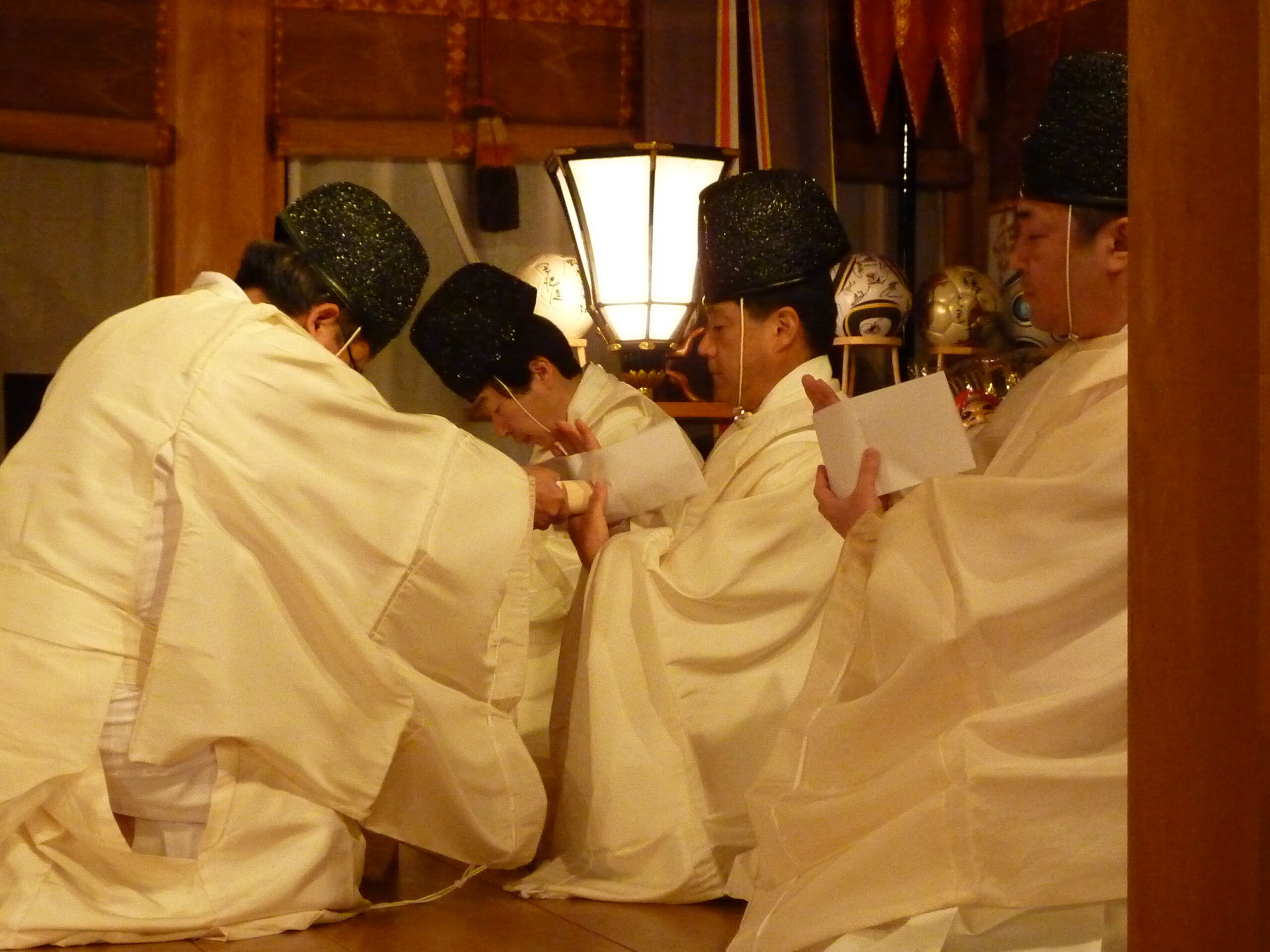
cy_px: 476
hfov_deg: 27.4
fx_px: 2605
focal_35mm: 71
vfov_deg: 20.7
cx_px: 635
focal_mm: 9.7
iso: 800
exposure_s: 1/25
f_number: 3.9
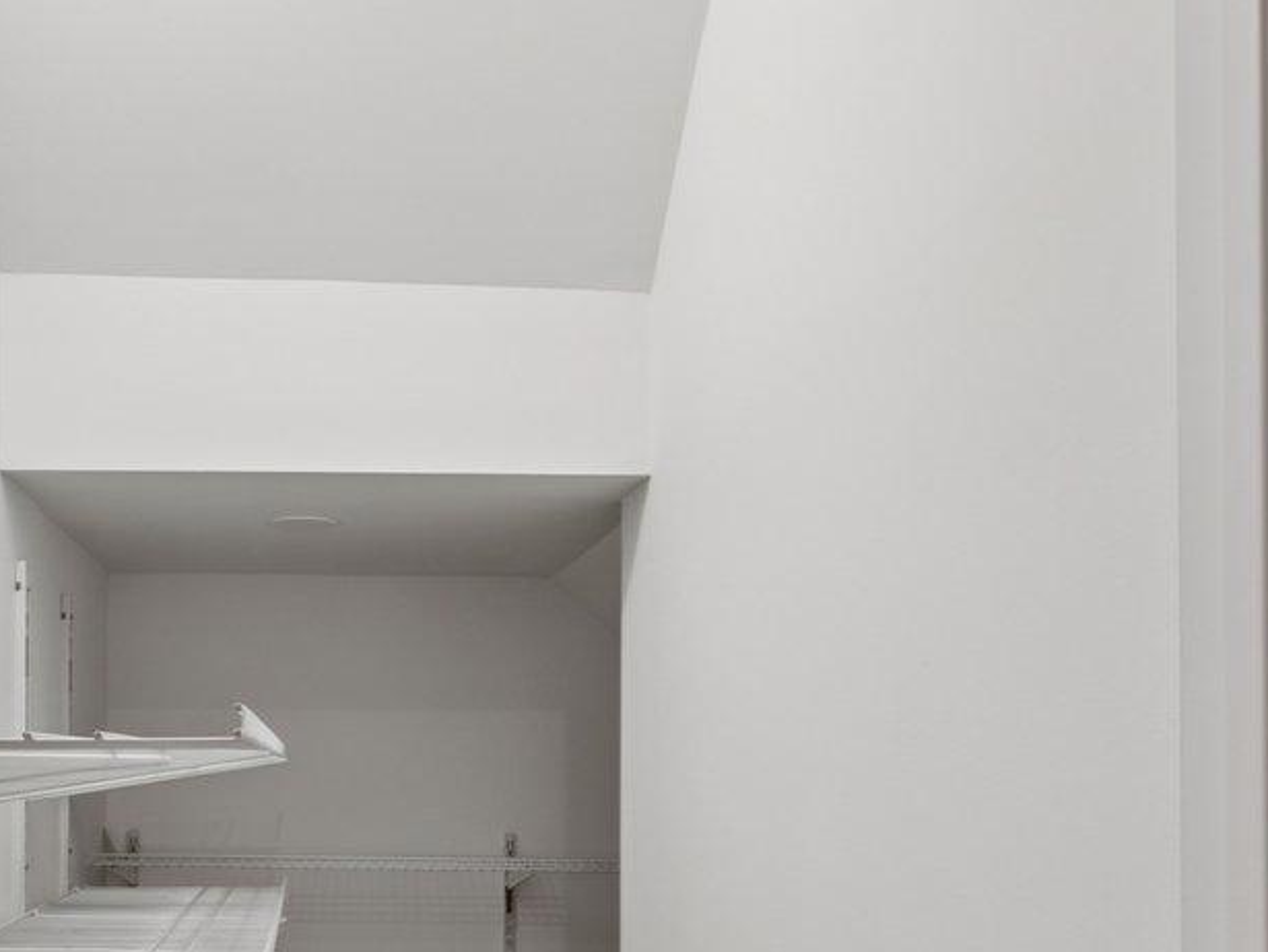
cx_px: 307
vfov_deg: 38.9
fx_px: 1319
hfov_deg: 49.2
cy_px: 690
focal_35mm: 36
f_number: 8
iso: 320
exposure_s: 1/7
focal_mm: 10
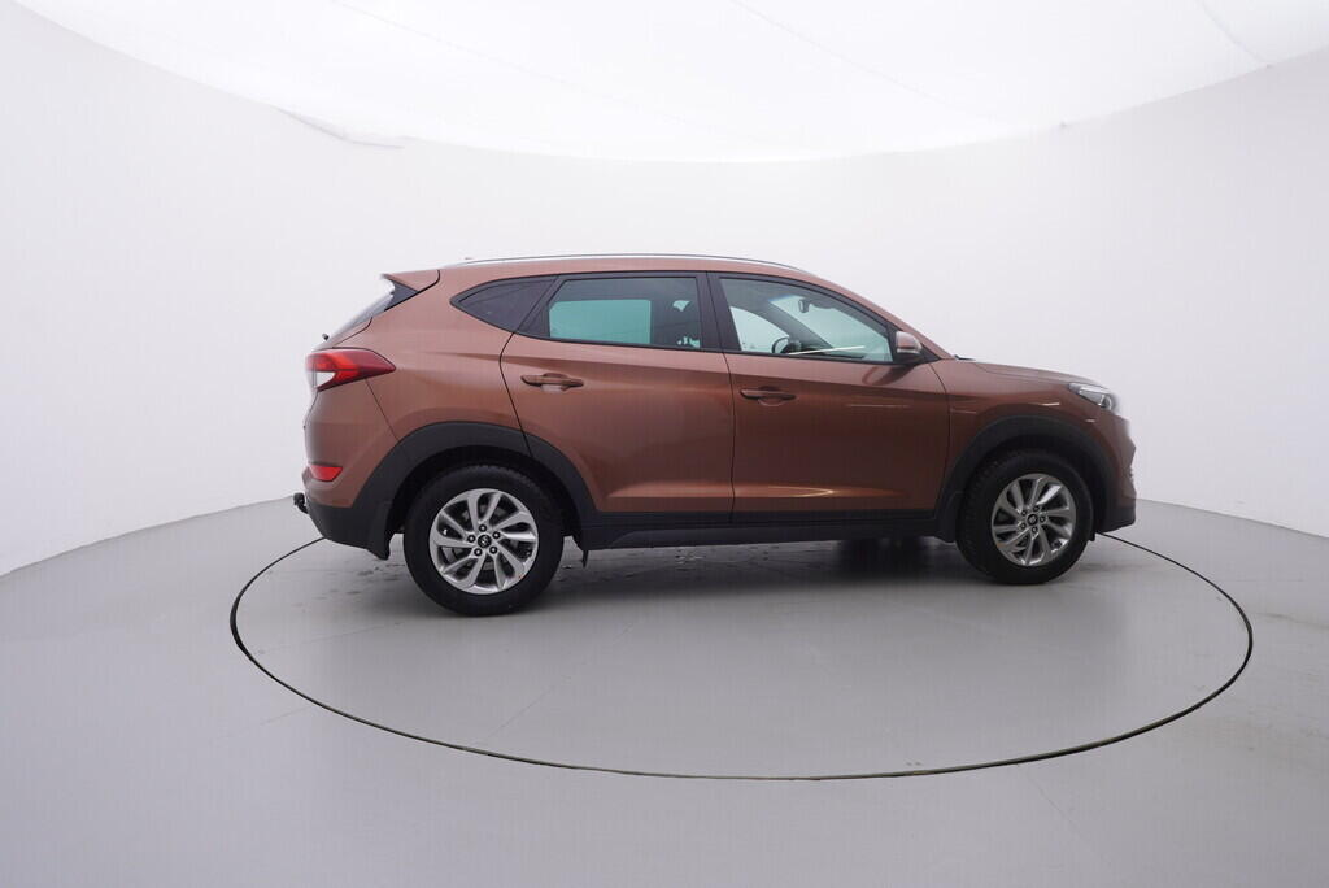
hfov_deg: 77.3
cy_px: 444
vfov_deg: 56.2
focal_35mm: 22
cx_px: 664
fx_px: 831
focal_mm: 15
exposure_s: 1/80
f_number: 5
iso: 200
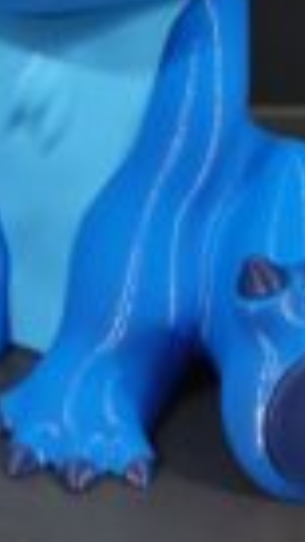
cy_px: -125
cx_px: 113
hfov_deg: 16.5
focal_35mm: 73
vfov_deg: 25.7
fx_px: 1050
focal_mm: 4.74
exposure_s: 1/33
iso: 1264
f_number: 1.79
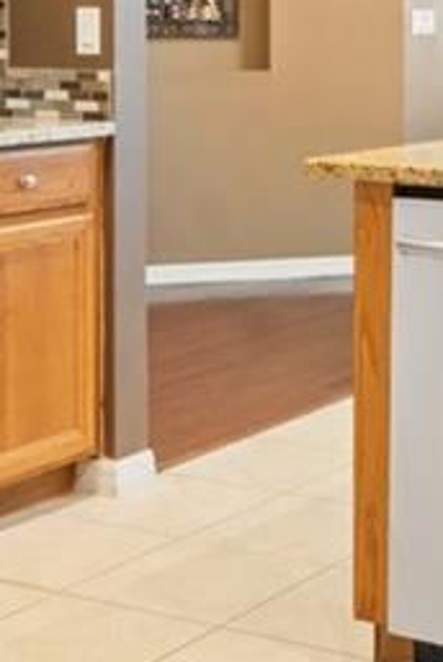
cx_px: 474
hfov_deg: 15.4
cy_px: -5
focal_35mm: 87
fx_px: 1601
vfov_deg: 22.4
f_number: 8
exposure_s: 1/2
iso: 400
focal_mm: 14
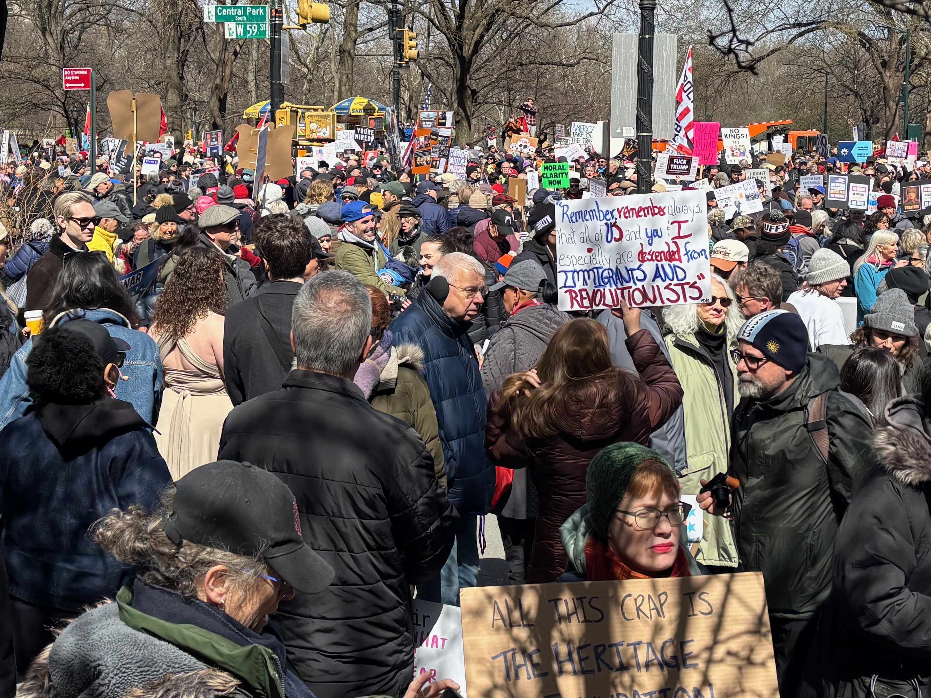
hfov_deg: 44.2
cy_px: 250
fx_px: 1103
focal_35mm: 41
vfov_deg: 34.9
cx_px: 700
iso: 50
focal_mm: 5.96
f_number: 1.6
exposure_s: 1/2105
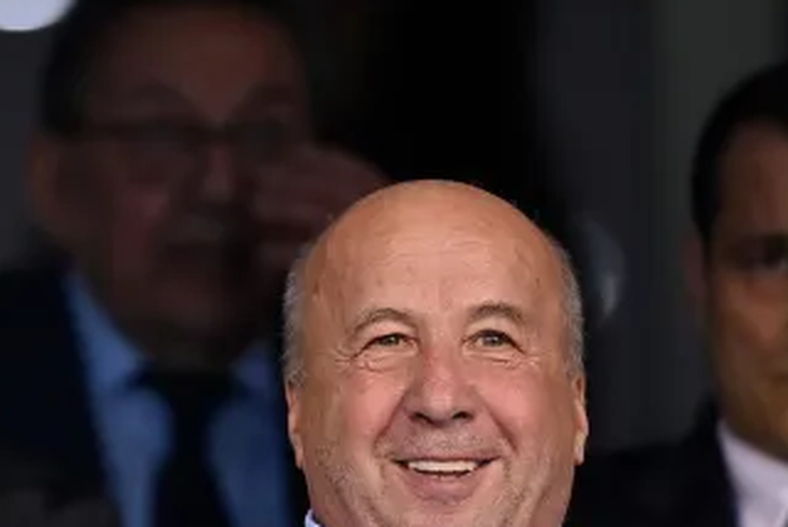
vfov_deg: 1.5
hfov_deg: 2.2
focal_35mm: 950
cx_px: -69
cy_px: 441
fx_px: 20813
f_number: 2.8
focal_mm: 400
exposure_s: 1/800
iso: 2000
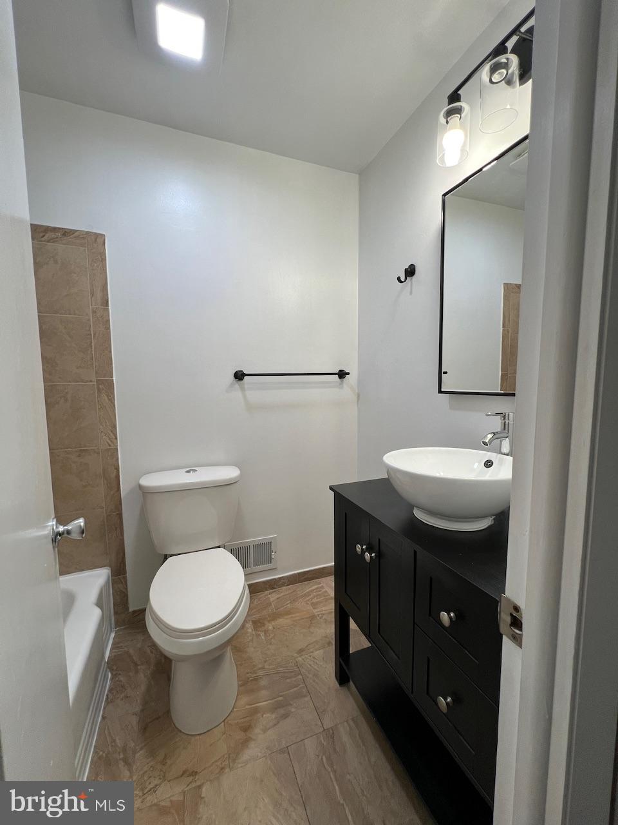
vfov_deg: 106.2
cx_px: 309
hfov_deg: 89.9
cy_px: 412
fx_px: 309
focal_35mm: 13
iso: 80
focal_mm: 1.57
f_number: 1.8
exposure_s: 1/120
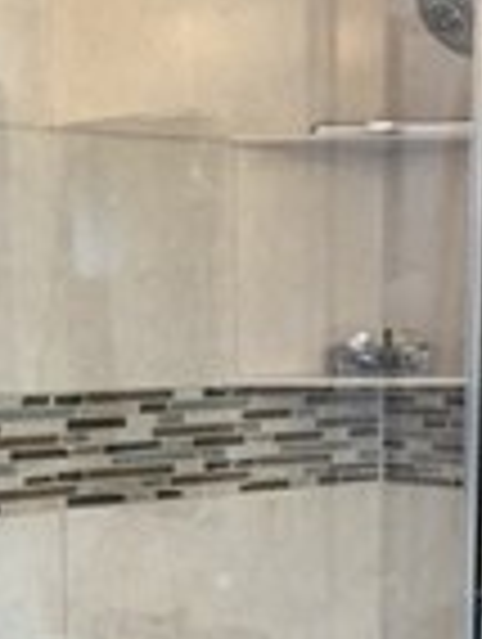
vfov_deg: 19.3
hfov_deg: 15.1
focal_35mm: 98
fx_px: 1814
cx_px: 158
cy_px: 680
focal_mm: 4.15
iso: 50
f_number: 2.2
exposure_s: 1/30
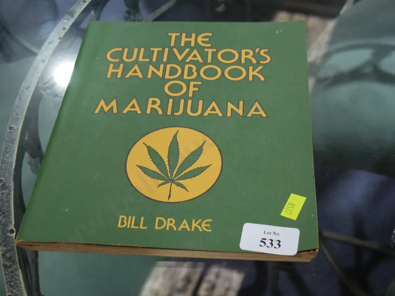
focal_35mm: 50
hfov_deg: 38.2
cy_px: 148
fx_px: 571
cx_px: 198
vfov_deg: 29.1
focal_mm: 25
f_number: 5.3
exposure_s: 1/60
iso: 800
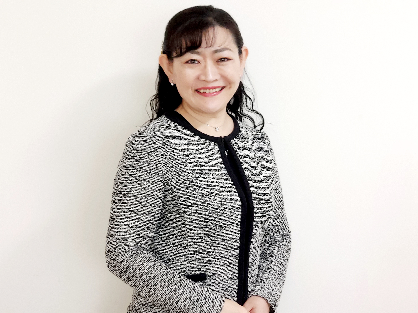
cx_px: 209
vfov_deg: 54.9
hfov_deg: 69.4
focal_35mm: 25
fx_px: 302
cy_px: 156
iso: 160
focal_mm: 4.6
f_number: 2
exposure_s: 1/60.2
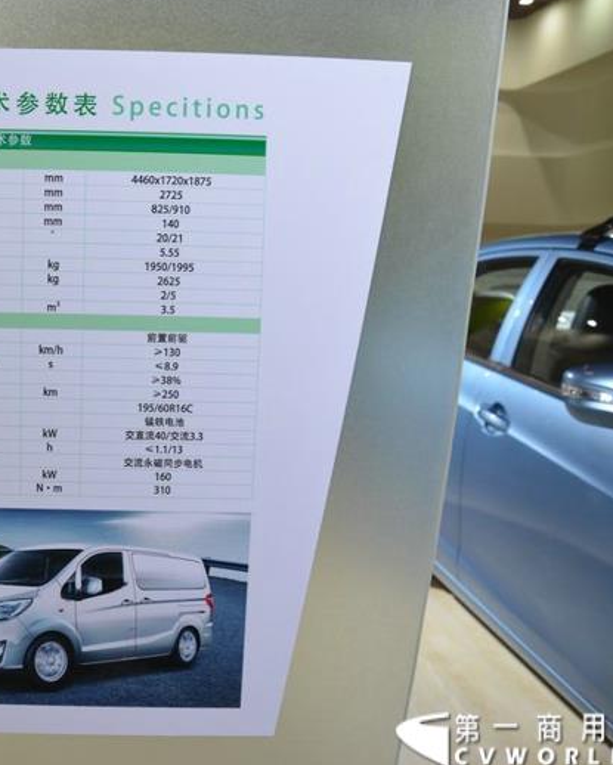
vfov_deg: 46.8
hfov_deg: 36.6
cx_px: 97
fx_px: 884
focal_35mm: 39
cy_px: 380
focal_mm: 18
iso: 250
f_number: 5.6
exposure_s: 1/125
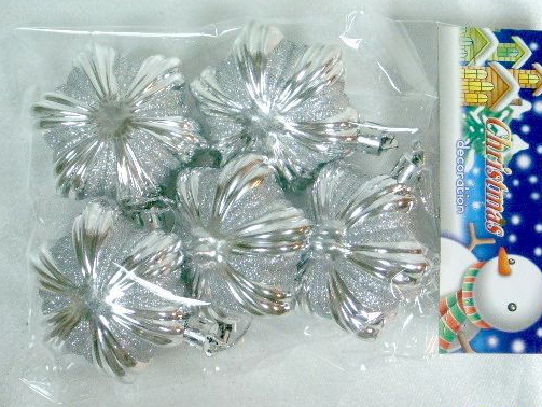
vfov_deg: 16.6
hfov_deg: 22.0
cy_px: 195
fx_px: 1395
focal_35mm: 89
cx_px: 304
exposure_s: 1/45
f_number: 4.1
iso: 150
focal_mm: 11.8
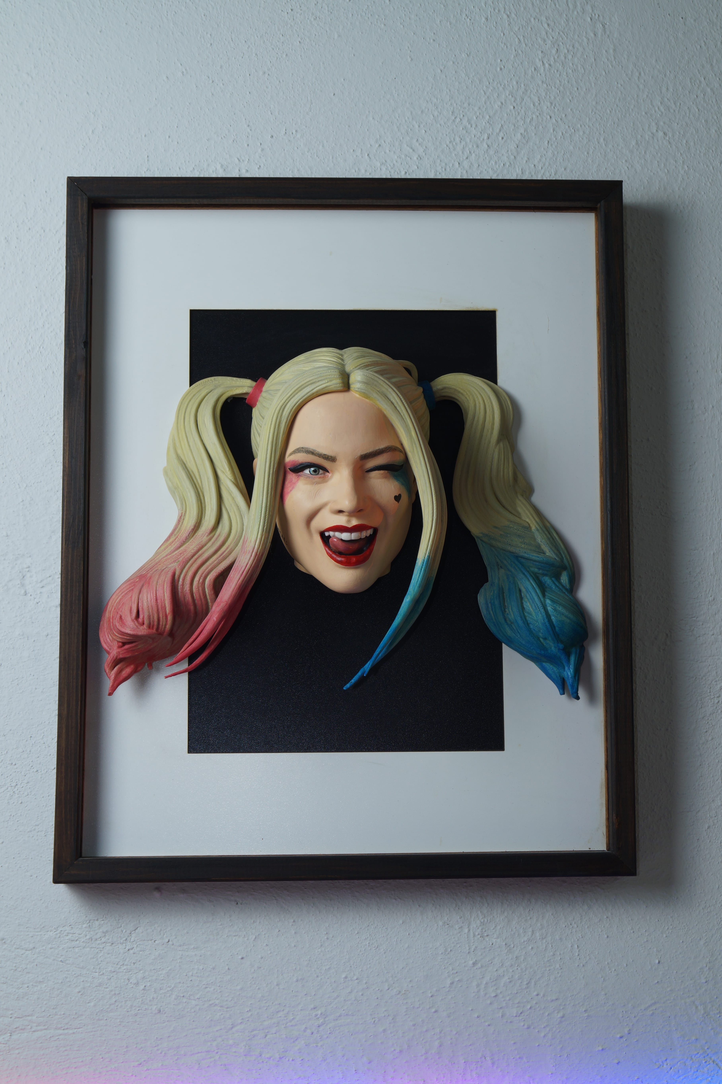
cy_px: 542
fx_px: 1581
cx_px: 361
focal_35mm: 52
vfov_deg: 37.9
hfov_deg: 25.7
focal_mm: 35
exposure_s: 1/2
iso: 100
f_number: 10
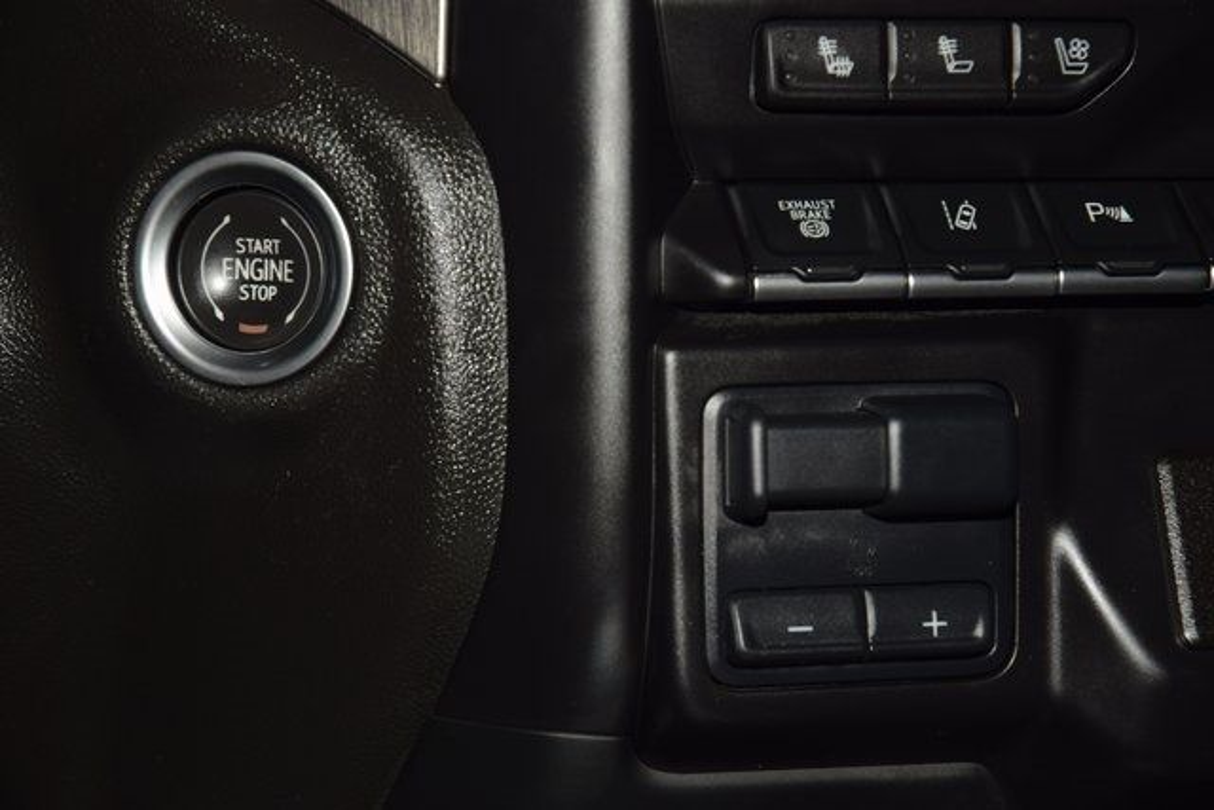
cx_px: 607
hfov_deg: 19.5
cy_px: 405
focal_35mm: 105
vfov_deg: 13.0
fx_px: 3541
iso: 100
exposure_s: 1/125
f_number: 8
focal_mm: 70
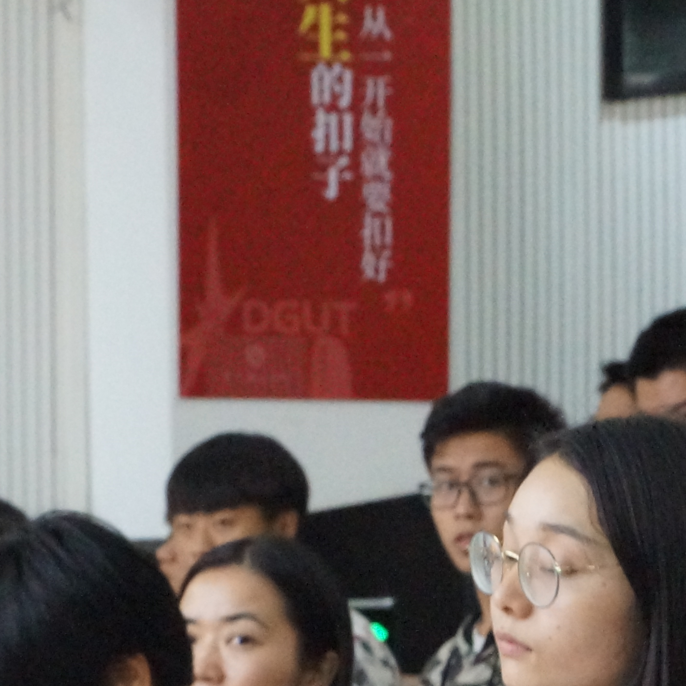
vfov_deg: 7.1
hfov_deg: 7.2
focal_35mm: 243
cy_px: 921
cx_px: 614
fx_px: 5444
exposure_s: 1/60
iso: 2500
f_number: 6.3
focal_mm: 45
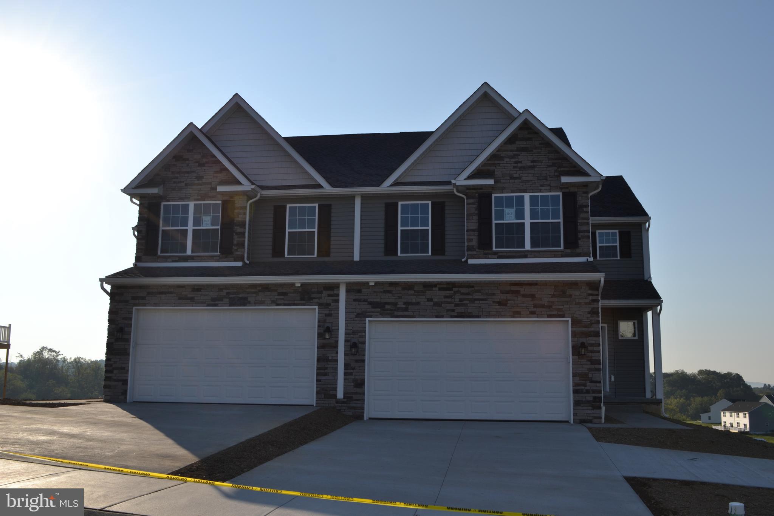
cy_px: 258
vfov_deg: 40.0
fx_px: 709
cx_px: 387
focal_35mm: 33
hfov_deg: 57.2
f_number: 11
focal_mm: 22
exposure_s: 1/200
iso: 100
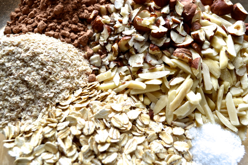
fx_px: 289
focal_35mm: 42
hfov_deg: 46.4
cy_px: 82
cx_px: 124
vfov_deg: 31.9
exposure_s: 1/80
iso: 400
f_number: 5.6
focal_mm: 28
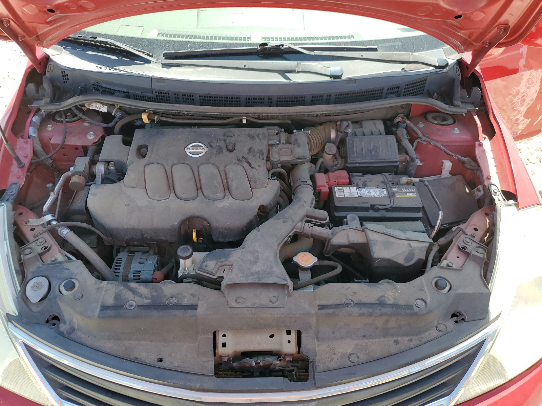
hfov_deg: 67.3
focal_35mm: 26
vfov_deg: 53.1
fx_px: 407
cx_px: 271
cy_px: 203
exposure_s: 1/556
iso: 50
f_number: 1.5
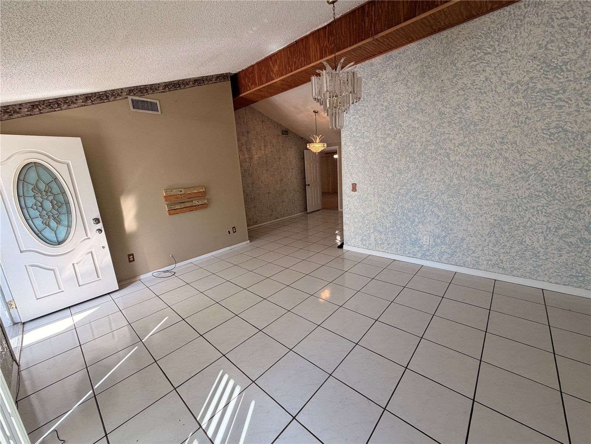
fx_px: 239
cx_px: 296
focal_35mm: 14
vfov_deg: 85.7
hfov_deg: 102.1
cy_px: 222
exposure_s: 1/121
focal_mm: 2.22
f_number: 2.2
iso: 100
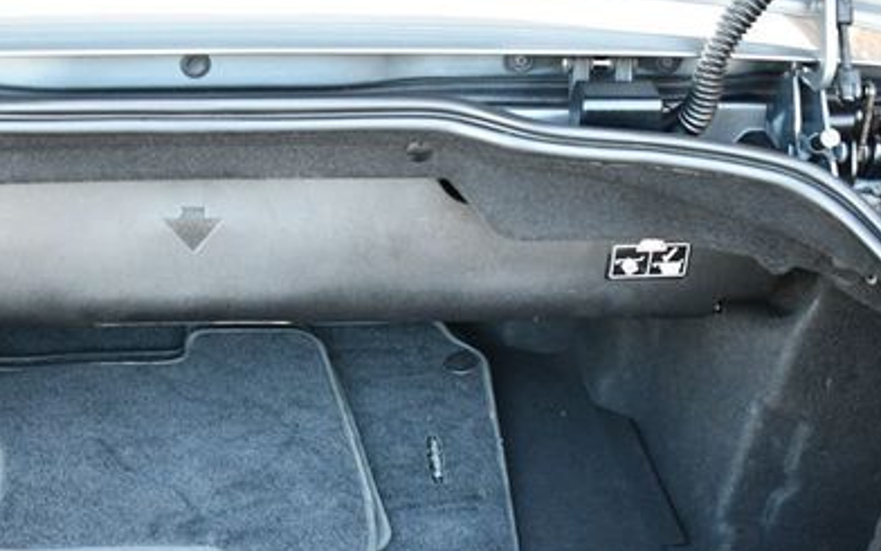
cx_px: 209
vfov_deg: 21.5
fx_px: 1441
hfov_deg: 33.3
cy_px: 414
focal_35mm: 60
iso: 1600
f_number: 3.5
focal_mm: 18
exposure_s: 1/125
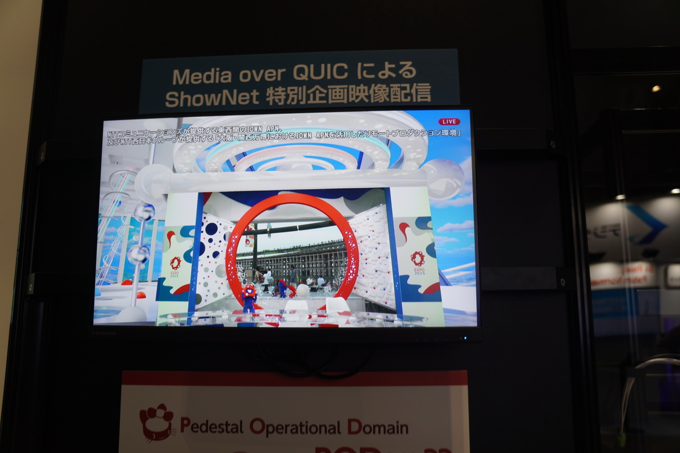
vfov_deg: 43.6
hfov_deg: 61.9
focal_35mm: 30
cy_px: 226
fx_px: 567
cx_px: 340
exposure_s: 1/30
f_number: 3.5
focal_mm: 20
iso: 100
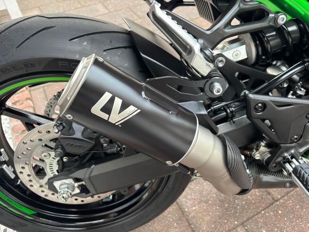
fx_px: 232
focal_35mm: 26
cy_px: 116
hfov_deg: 67.3
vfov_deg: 53.1
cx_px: 154
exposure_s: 1/60
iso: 200
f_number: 1.6
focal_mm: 5.96
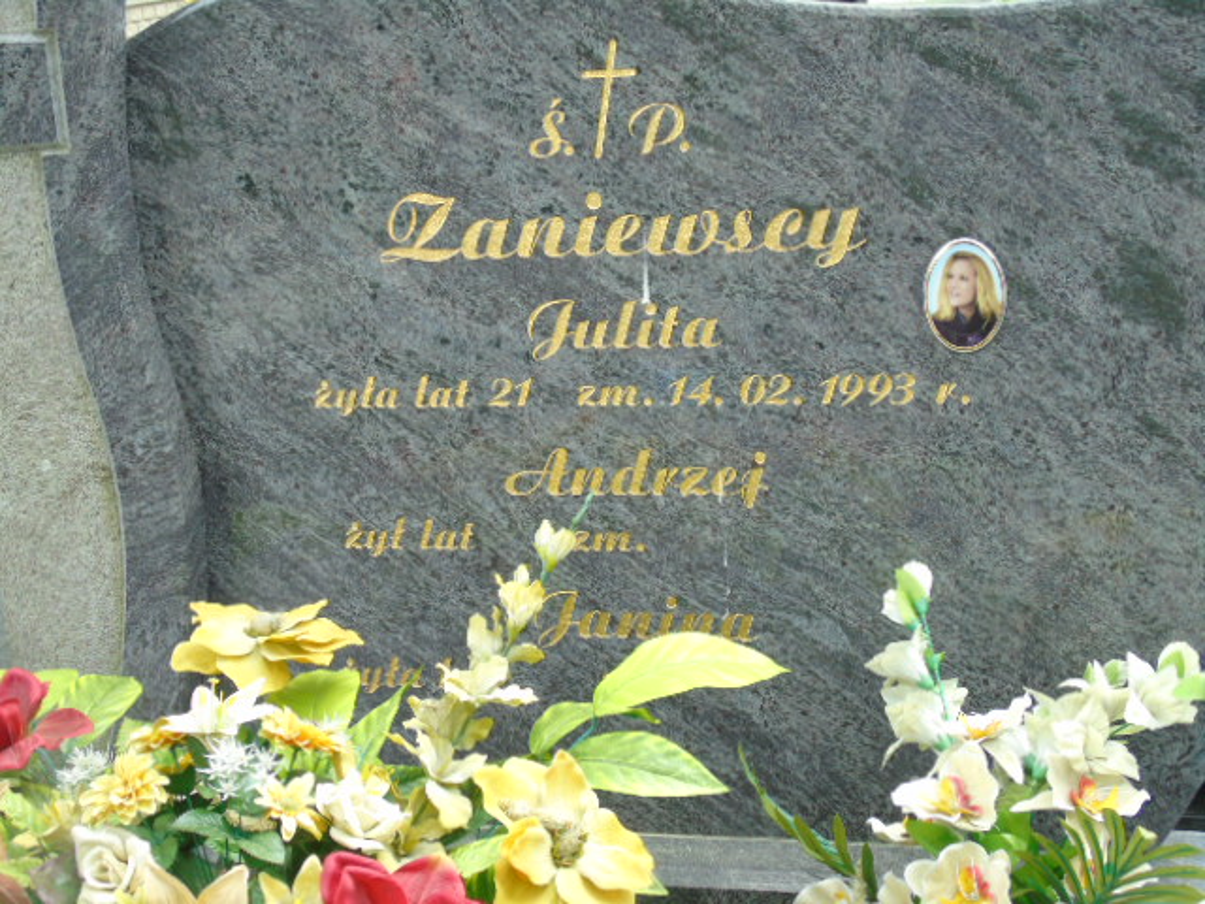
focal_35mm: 71
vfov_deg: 20.7
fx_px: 2472
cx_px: 602
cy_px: 452
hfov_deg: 27.4
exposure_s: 1/40
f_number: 4.7
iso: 80
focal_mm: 13
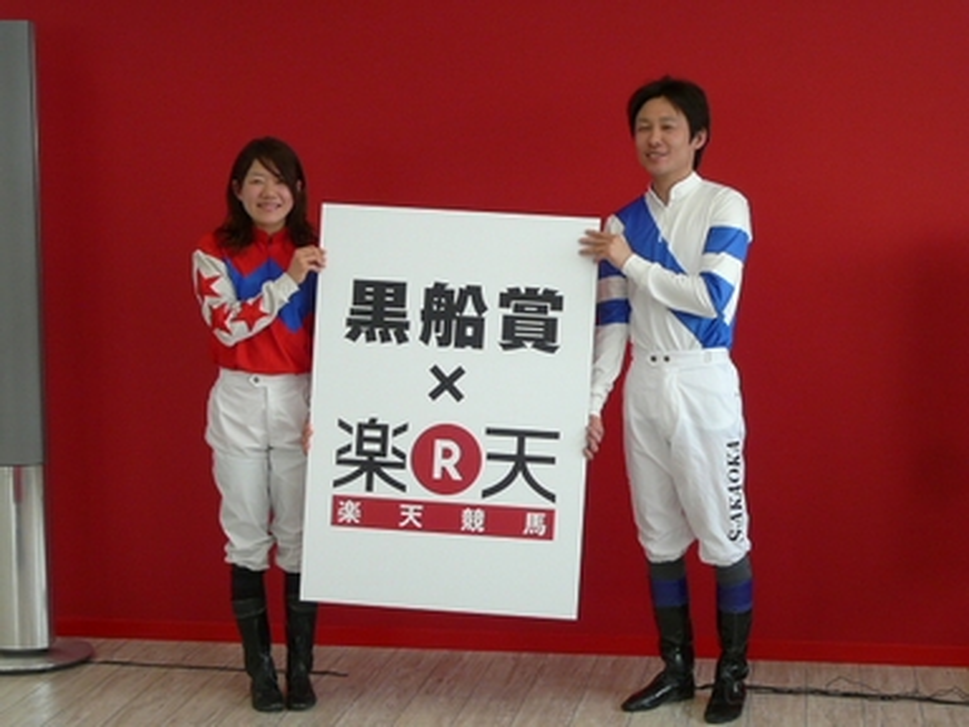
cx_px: 484
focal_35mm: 72
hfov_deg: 27.0
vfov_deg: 20.4
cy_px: 364
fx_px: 2015
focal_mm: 7.4
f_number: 3.2
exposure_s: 1/60
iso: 100
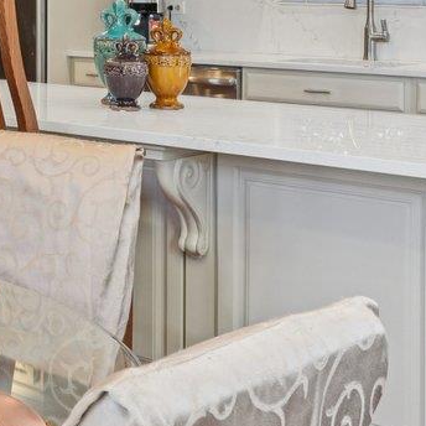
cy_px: -8
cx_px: -253
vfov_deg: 20.1
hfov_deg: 18.0
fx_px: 1163
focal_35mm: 84
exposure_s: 1/20
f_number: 9
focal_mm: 16.5
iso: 400
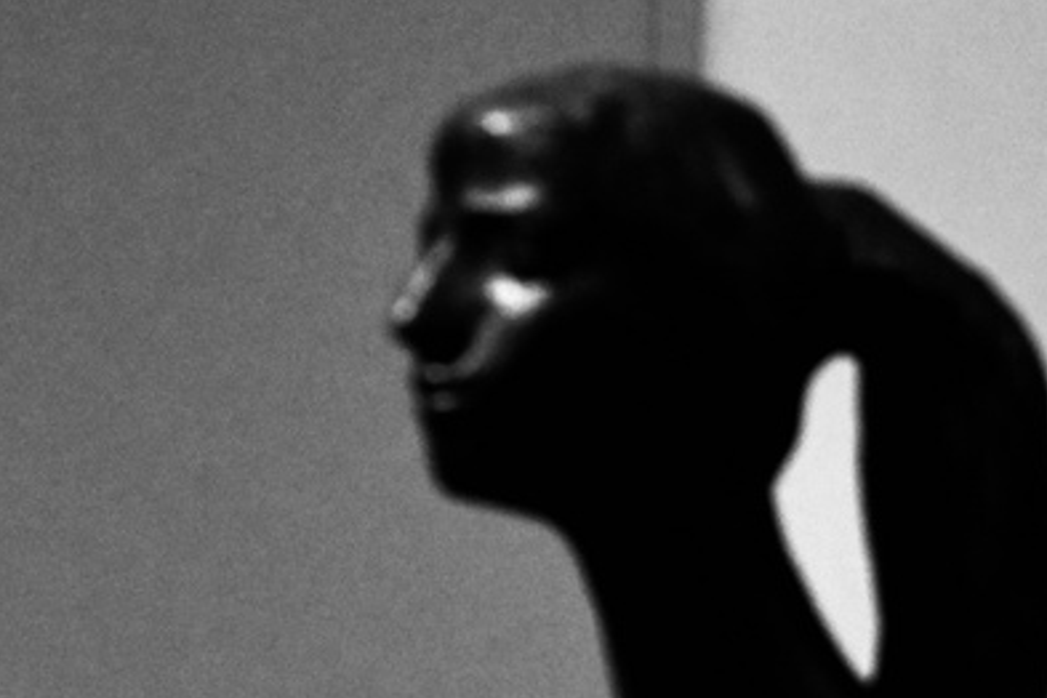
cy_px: 1204
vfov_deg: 6.5
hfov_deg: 9.4
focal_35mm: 206
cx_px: 2059
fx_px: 5991
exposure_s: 1/50
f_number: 5.6
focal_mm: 50
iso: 2200
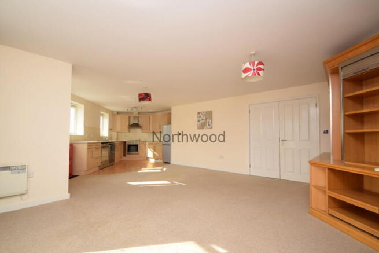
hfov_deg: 100.4
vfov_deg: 77.4
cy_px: 126
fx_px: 158
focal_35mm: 15
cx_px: 190
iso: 400
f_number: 7.1
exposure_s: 1/60
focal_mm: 10
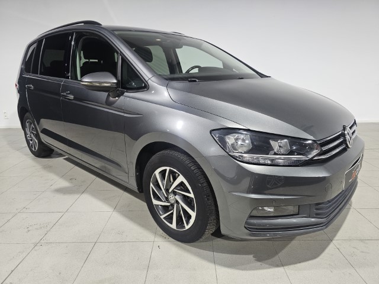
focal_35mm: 23
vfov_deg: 58.9
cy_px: 142
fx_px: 252
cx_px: 190
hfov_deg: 73.9
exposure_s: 1/142
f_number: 1.7
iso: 200
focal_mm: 6.3
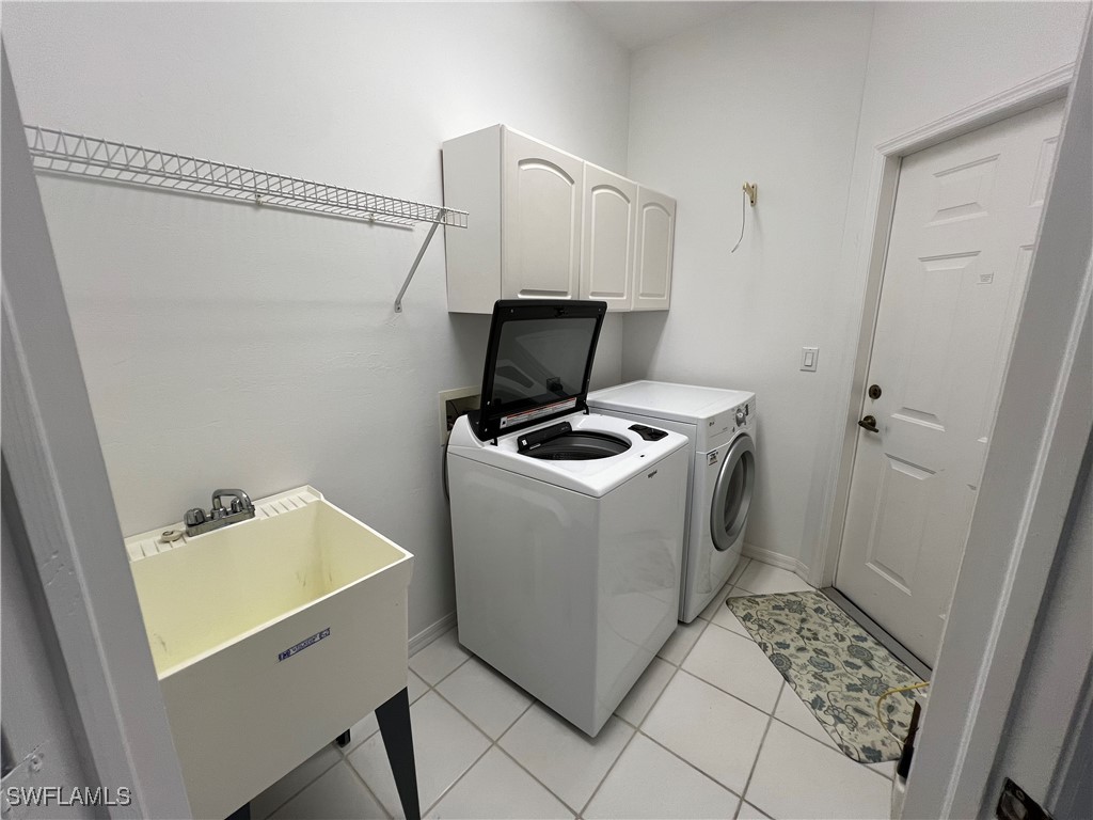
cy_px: 410
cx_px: 546
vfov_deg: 89.9
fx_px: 410
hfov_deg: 106.2
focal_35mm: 13
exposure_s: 1/120
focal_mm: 1.57
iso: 100
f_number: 1.8
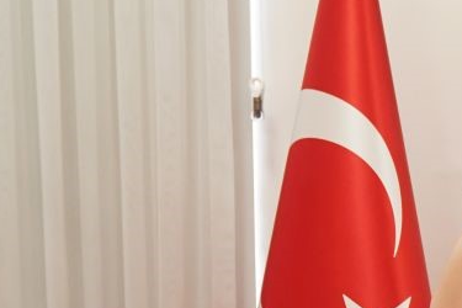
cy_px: 272
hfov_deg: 14.1
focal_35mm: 132
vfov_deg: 10.3
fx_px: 1694
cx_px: 774
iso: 1600
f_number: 3.2
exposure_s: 1/125
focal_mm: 33
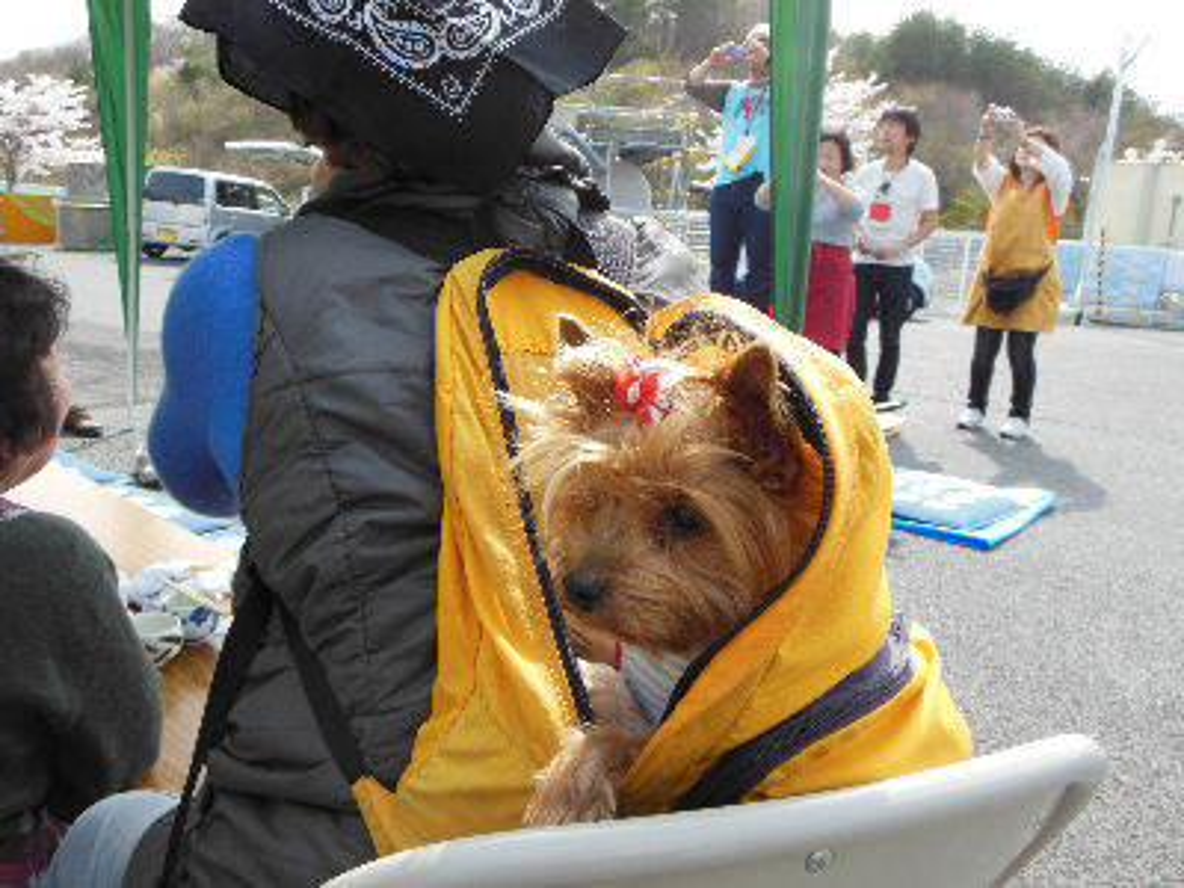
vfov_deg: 48.2
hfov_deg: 61.7
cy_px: 444
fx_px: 992
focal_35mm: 29
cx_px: 592
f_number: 3.3
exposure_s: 1/500
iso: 125
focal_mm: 5.2
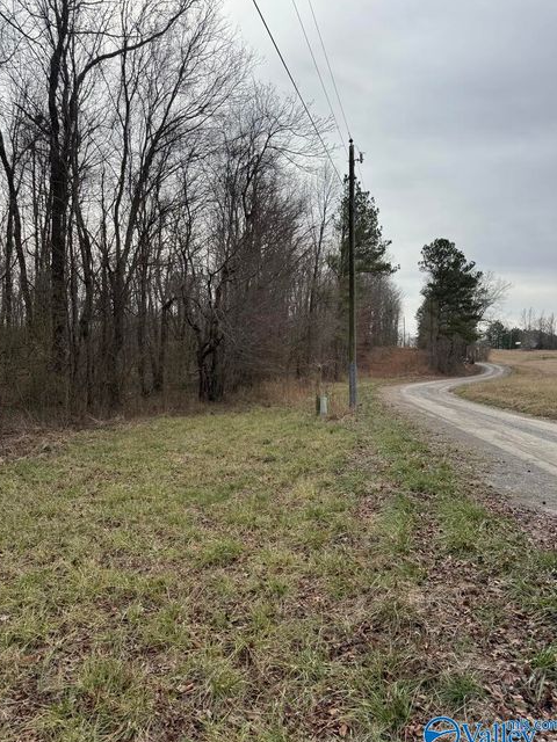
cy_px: 380
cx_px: 273
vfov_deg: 69.4
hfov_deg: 54.9
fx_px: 536
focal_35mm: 25
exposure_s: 1/4049
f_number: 1.78
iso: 80
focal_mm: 6.76
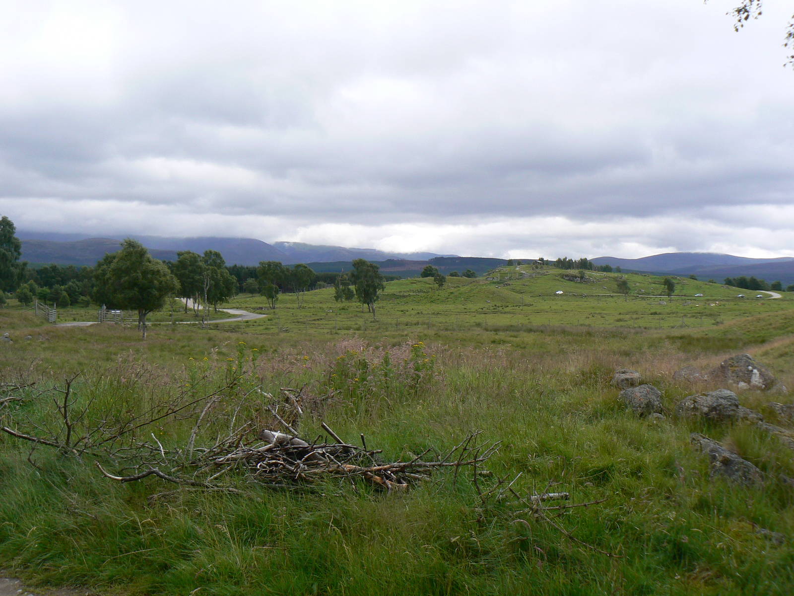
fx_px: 826
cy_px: 298
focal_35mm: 36
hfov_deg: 51.4
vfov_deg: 39.7
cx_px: 397
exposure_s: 1/200
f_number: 5.6
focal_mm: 6
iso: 80
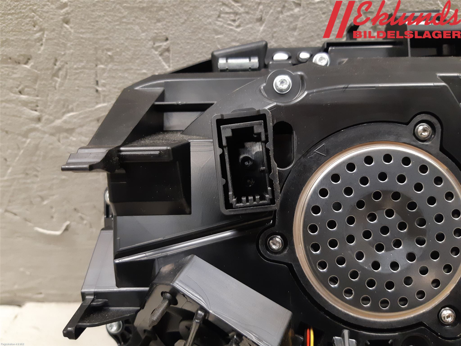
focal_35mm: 26
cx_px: 230
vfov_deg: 53.1
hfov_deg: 67.3
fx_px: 346
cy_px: 173
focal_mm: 3.93
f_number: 1.7
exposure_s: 1/33
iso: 250
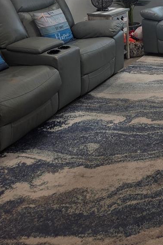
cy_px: 4
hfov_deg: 24.4
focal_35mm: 51
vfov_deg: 35.5
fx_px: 347
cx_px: 188
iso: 80
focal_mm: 5.4
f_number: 1.8
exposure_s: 1/120
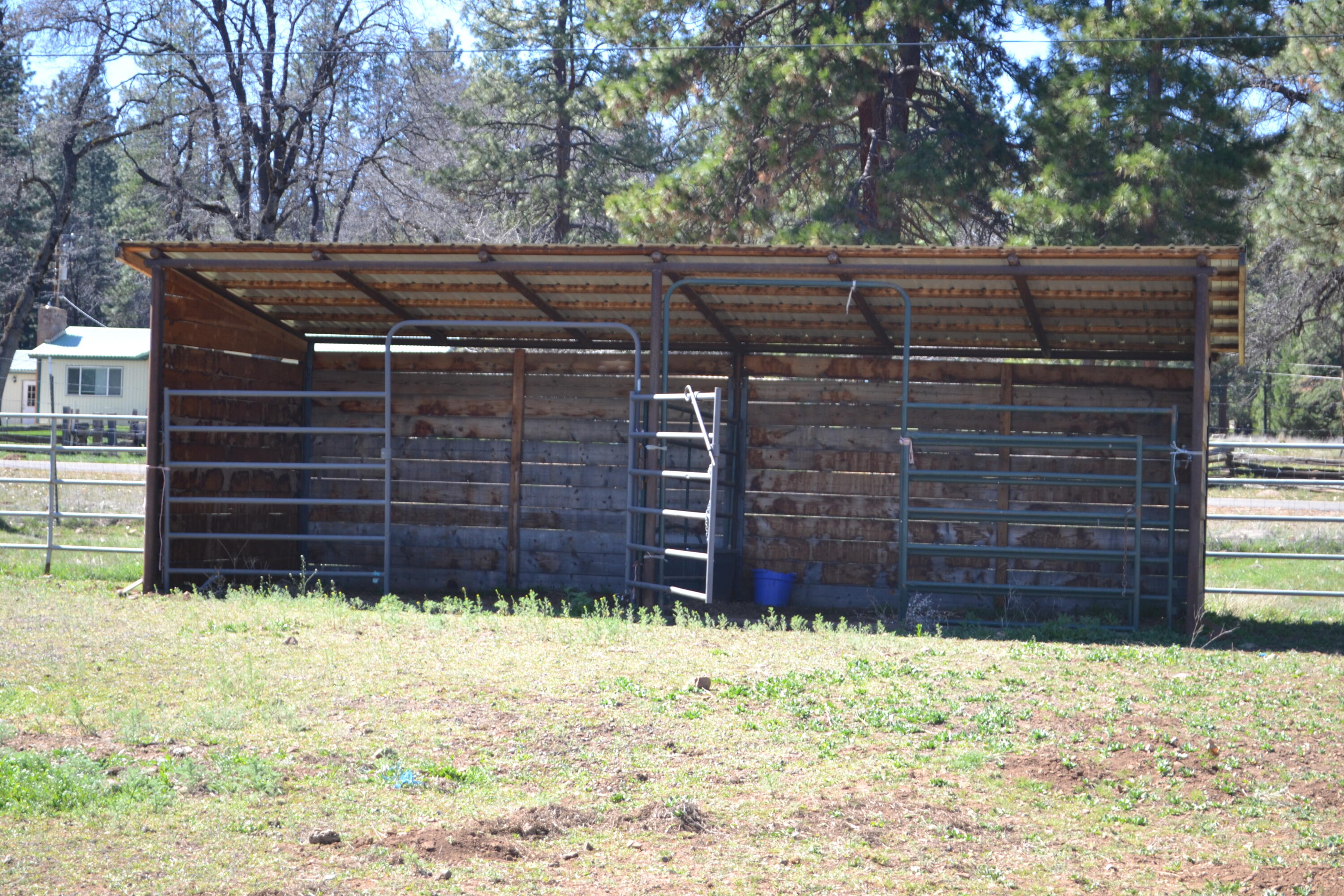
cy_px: 448
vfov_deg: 19.7
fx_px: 2576
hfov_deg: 29.2
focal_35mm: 69
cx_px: 672
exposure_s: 1/125
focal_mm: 46
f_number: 5.6
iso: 160
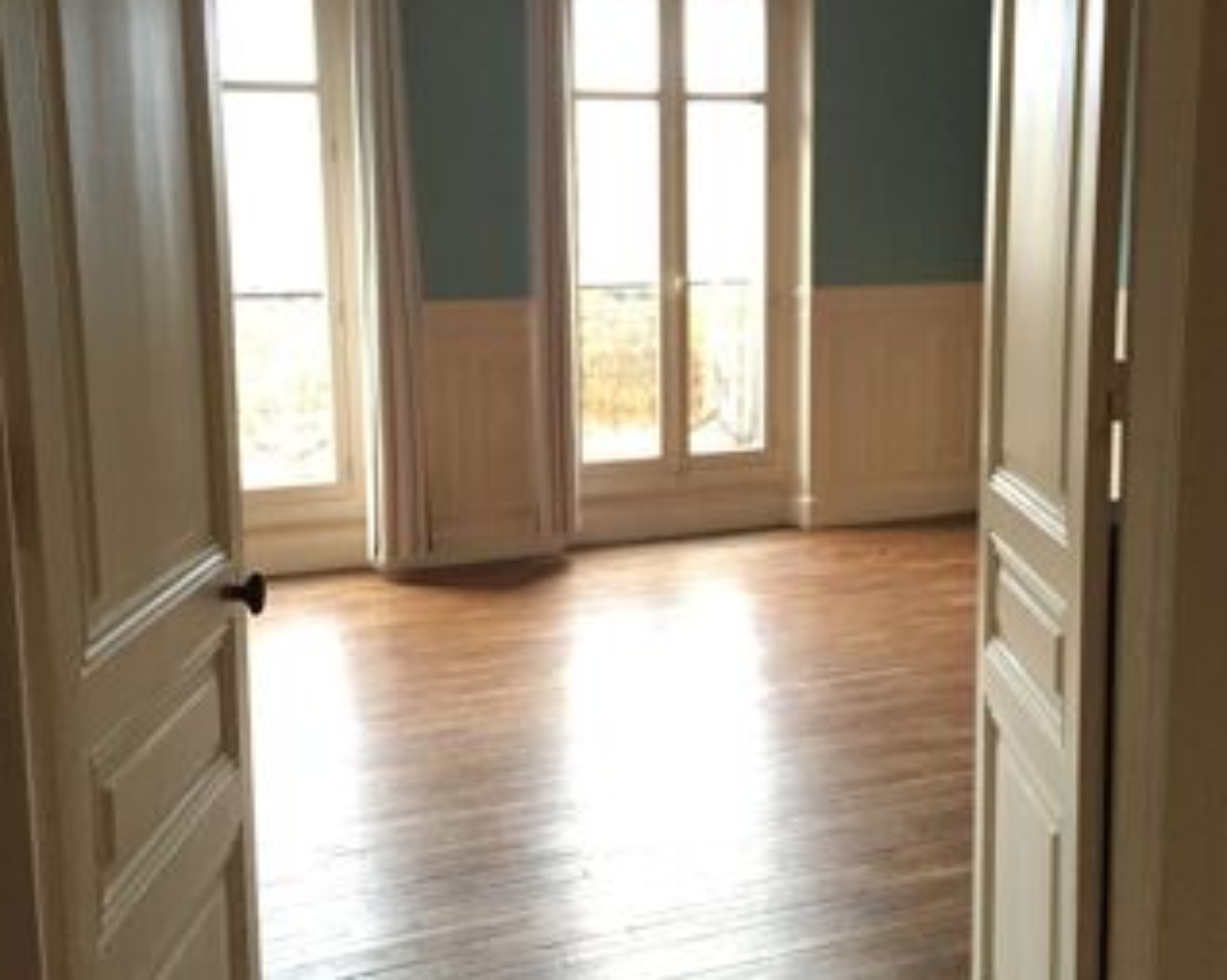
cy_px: 430
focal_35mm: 38
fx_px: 1379
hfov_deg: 48.0
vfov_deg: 39.1
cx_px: 614
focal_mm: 4.15
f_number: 2.2
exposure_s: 1/30
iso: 250
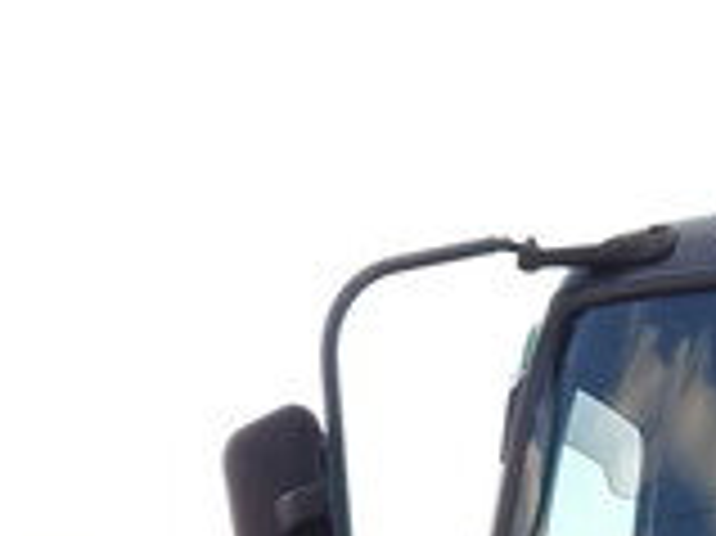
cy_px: 874
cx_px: 1247
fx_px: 2501
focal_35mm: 121
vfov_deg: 11.6
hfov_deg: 14.5
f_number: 2.2
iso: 25
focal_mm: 4
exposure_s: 1/120
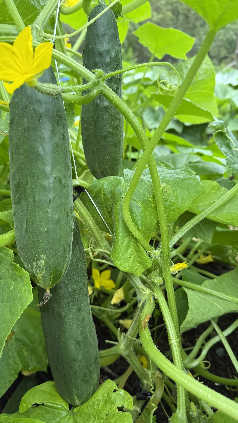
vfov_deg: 69.9
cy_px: 208
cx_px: 118
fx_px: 303
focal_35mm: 27
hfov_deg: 42.9
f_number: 1.78
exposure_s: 1/209
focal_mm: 6.76
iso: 64
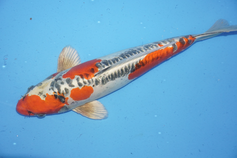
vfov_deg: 24.4
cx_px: 118
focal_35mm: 56
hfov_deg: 36.0
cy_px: 79
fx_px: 365
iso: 1250
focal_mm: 37
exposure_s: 1/160
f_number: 4.5
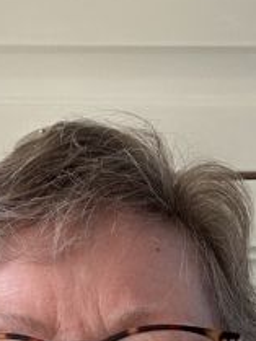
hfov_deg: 17.1
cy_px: 439
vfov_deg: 20.8
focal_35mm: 86
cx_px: 85
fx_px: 847
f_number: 1.9
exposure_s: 1/83
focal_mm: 2.69
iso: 80
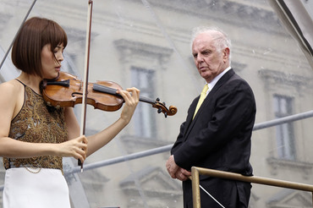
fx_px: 1737
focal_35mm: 200
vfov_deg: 6.9
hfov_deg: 10.3
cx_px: 123
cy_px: 99
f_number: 4.5
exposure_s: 1/320
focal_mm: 60.04
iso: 200
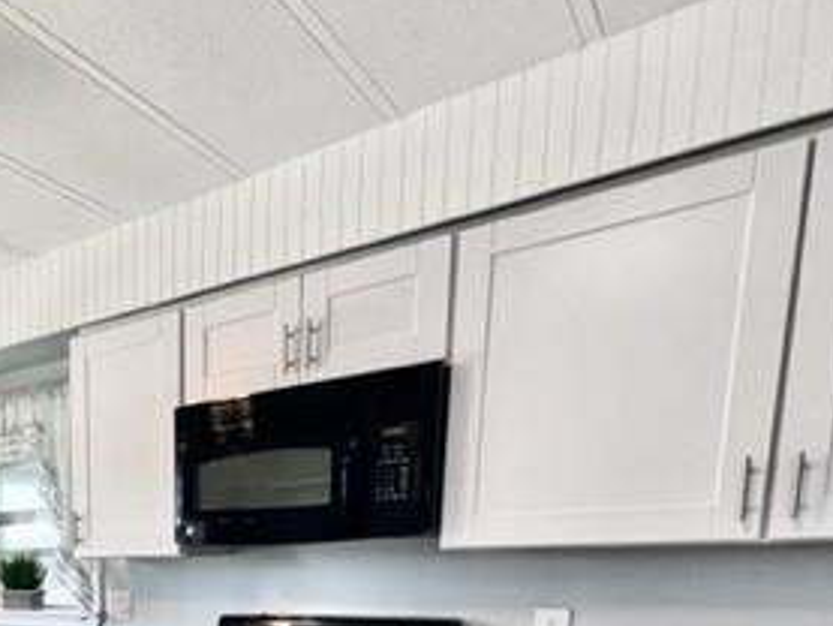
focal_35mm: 30
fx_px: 722
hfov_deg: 50.5
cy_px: 683
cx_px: 33
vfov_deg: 38.9
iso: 80
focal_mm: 1.57
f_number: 1.8
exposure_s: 1/120
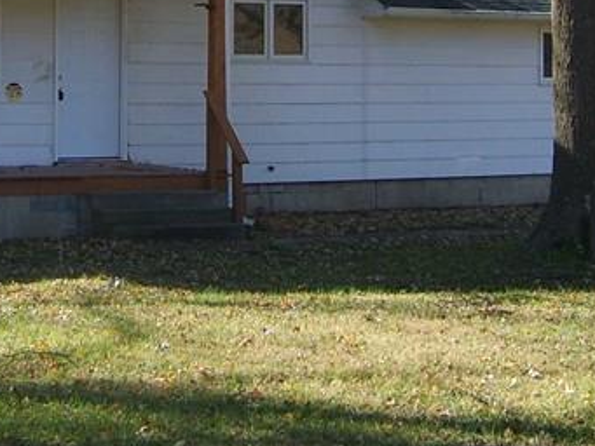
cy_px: -28
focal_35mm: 105
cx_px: 141
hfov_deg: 18.6
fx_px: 1805
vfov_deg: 13.8
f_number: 2.8
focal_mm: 5.8
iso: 50
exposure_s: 1/250
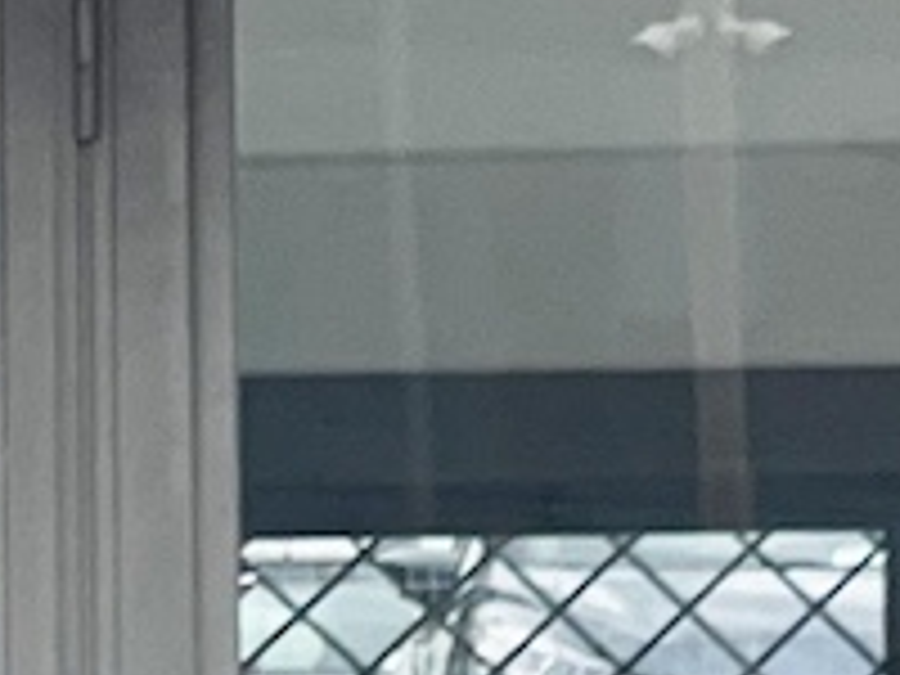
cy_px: 2153
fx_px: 12948
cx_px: -232
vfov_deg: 2.9
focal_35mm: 498
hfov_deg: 4.0
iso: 32
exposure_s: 1/445
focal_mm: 7.5
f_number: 2.2
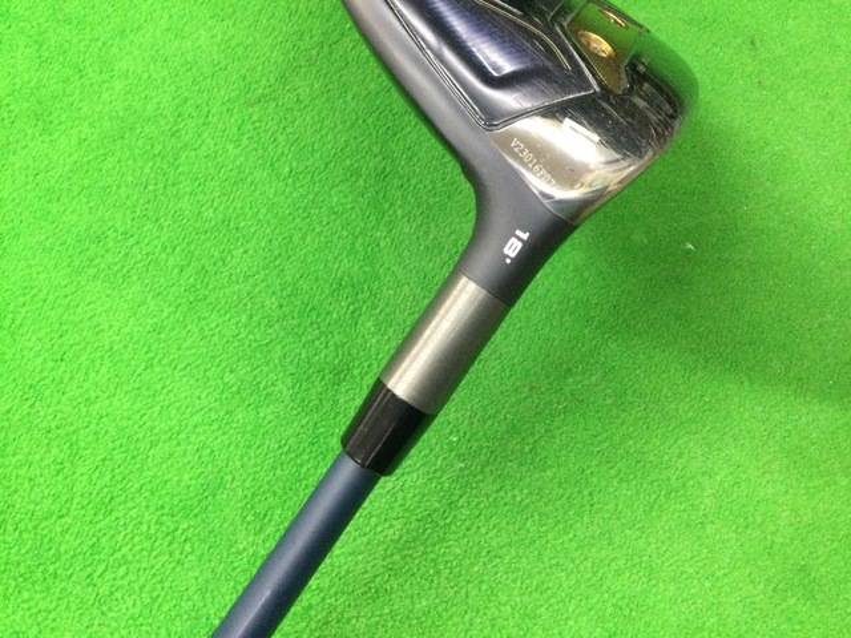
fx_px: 762
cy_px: 319
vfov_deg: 45.4
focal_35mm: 31
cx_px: 426
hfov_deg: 58.4
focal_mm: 3.3
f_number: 2.4
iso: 250
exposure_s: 1/30
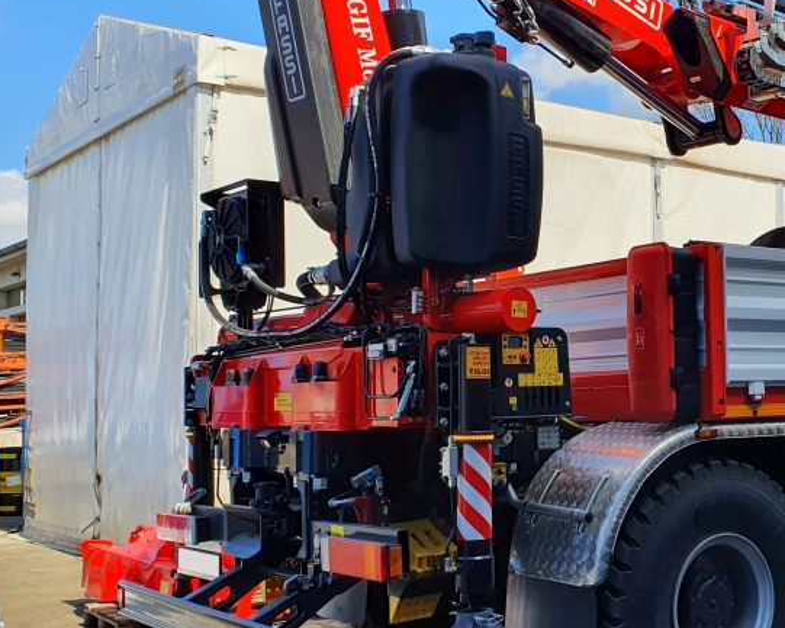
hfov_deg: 37.2
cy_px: 329
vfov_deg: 31.5
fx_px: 1115
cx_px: 646
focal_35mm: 48
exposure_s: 1/946
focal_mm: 4.32
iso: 50
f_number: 2.4
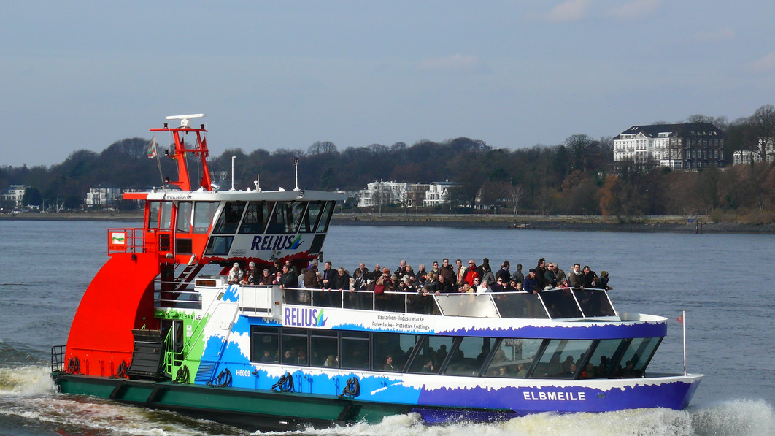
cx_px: 387
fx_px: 2609
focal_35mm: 127
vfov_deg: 9.5
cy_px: 279
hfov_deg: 16.9
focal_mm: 24.4
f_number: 7.1
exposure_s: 1/400
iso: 100
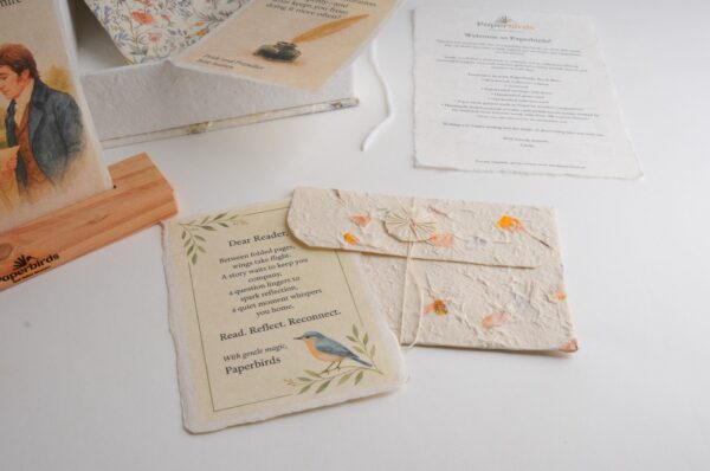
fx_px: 709
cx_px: 355
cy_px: 236
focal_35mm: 36
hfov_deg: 53.2
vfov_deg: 36.8
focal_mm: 24
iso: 250
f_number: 13
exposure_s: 1/200
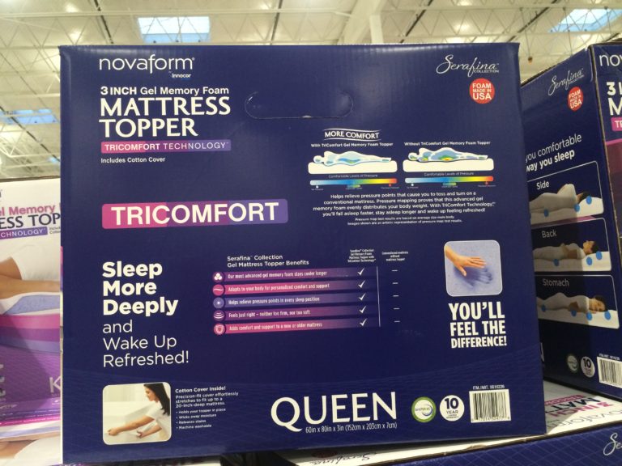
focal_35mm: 29
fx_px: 521
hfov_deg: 61.7
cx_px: 311
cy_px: 233
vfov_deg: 48.2
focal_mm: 4.15
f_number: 2.2
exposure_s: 1/30
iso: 160
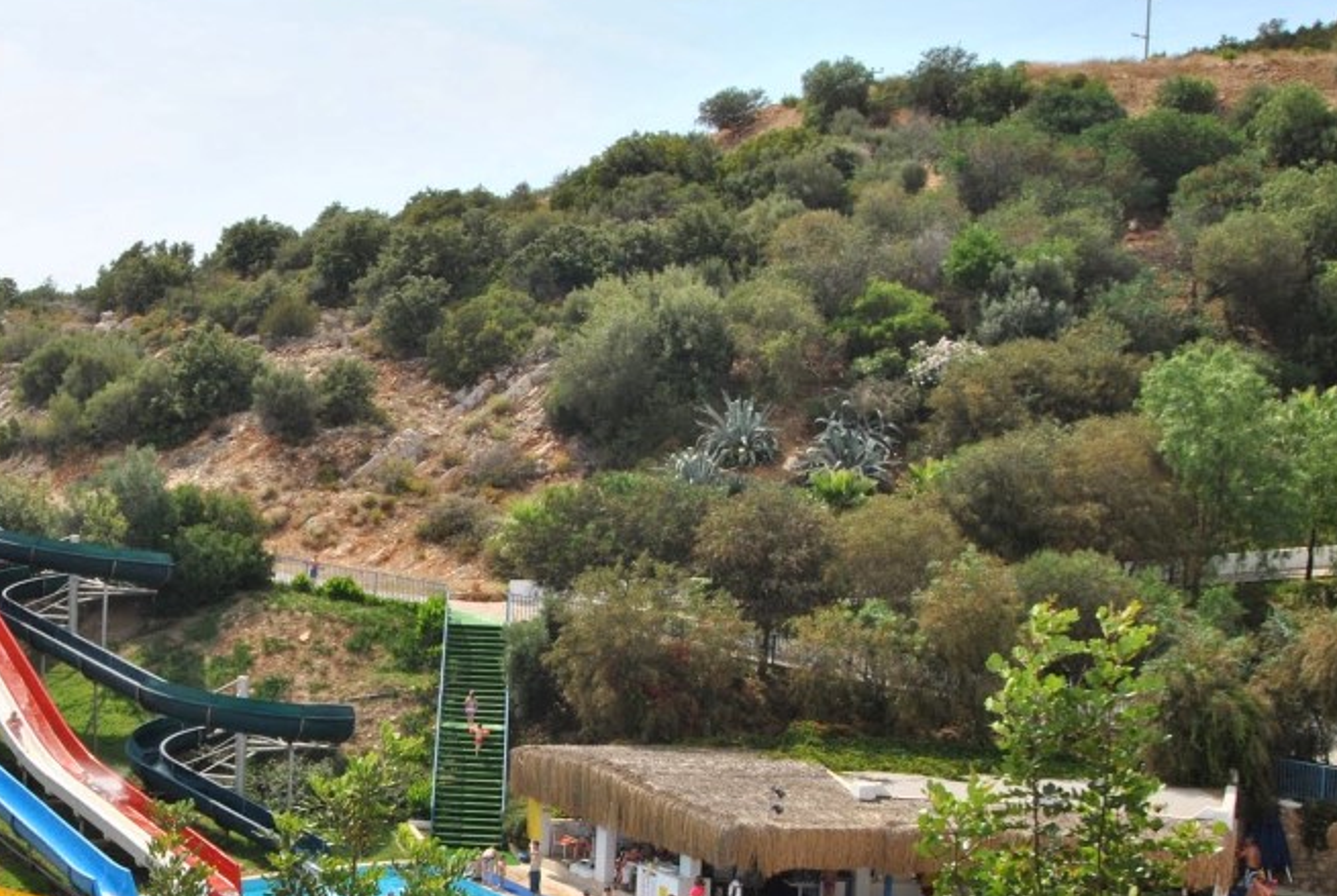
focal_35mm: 63
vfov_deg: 21.5
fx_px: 2343
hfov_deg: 31.0
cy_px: 623
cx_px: 260
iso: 100
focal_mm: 24
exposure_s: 1/200
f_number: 10
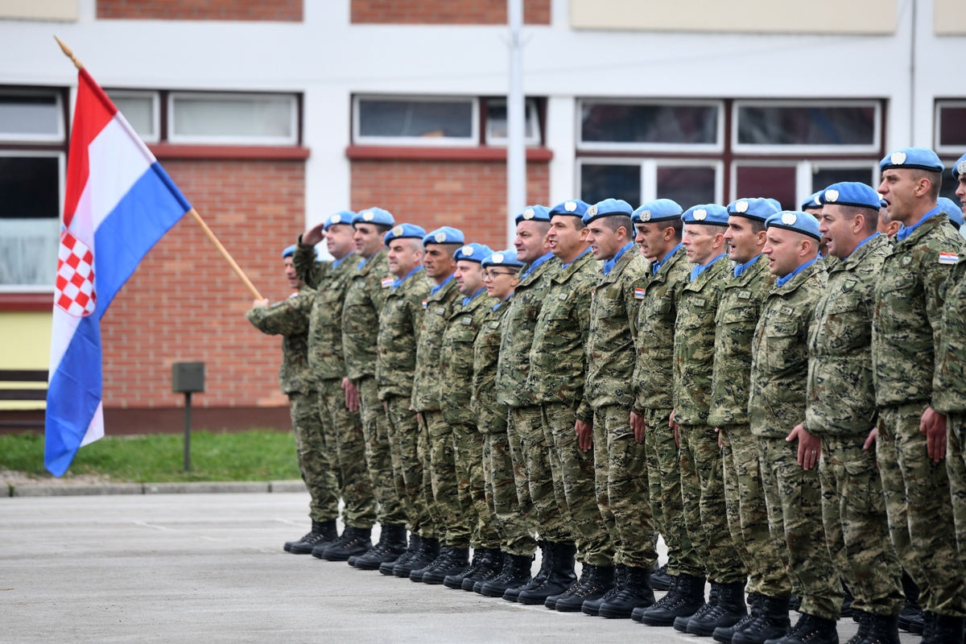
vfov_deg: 7.6
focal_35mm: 180
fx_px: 4830
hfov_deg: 11.4
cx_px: 483
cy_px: 322
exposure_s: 1/400
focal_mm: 180
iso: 400
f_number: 5
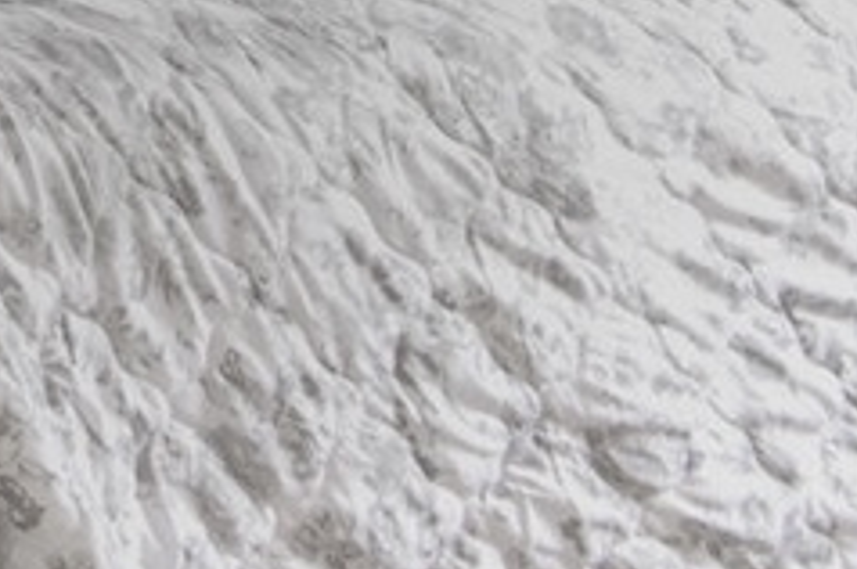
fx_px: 2401
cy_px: -814
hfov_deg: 12.5
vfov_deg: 11.2
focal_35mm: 101
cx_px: -1502
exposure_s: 1/3
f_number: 8
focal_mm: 16
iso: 200
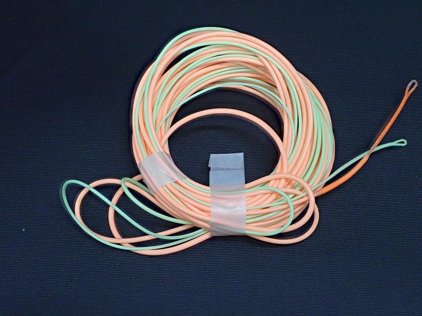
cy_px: 158
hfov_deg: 43.9
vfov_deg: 33.6
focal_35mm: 43
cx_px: 211
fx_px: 524
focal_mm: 7.86
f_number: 4
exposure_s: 1/50
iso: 800
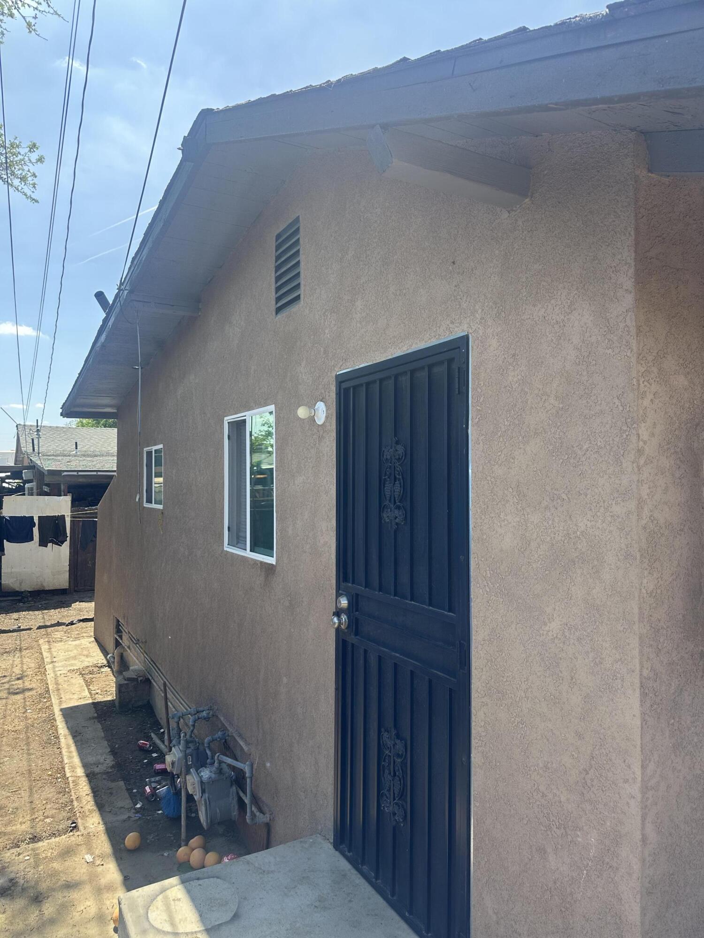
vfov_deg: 71.6
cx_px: 352
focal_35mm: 24
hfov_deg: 56.8
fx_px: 651
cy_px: 469
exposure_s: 1/1083
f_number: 1.78
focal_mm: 6.86
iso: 80
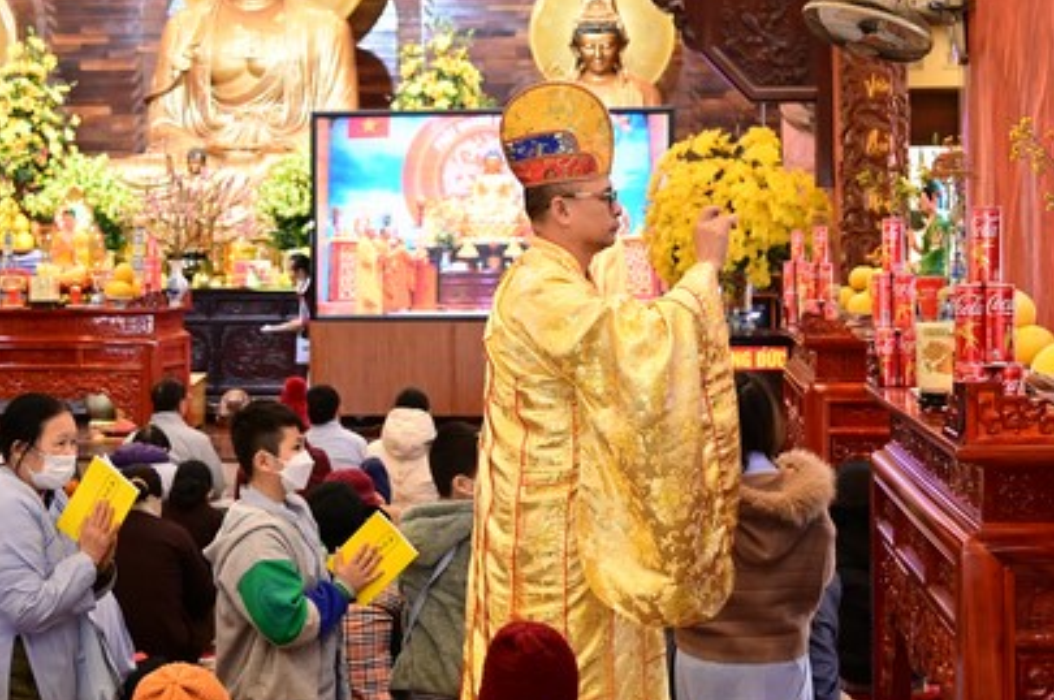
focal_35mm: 61
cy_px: 216
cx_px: 507
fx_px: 1784
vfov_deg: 22.1
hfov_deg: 32.9
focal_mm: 38
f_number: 4
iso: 5000
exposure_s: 1/160
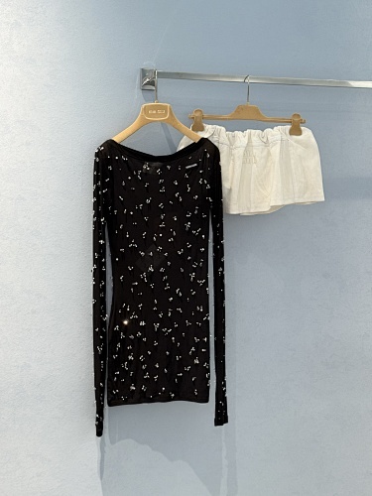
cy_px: 248
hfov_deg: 30.3
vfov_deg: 39.7
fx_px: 688
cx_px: 186
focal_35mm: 48
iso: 100
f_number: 1.78
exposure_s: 1/104
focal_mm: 6.76
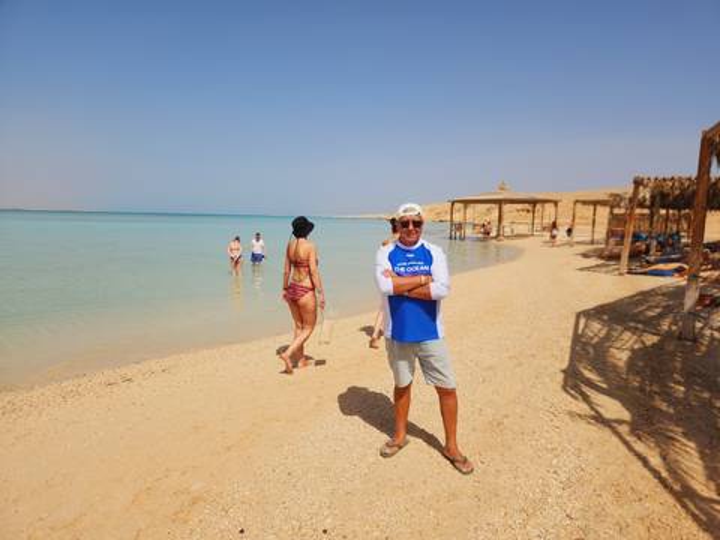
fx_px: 478
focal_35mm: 23
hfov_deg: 73.9
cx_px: 360
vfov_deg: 58.9
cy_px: 270
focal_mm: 5.4
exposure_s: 1/3988
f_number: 1.8
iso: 20
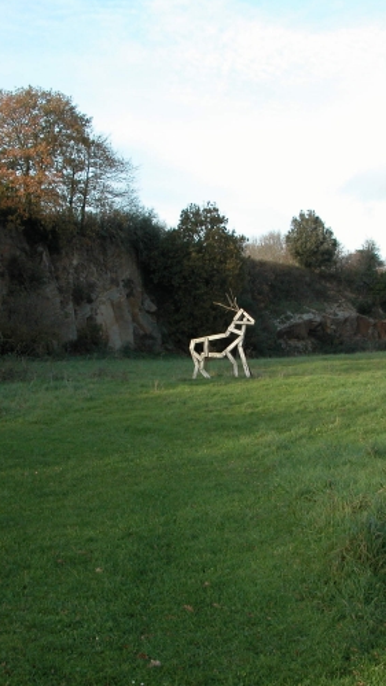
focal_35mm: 52
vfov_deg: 39.9
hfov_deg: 23.0
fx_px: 947
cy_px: 340
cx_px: 203
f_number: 4.5
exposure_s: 1/162
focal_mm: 8.9
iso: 100
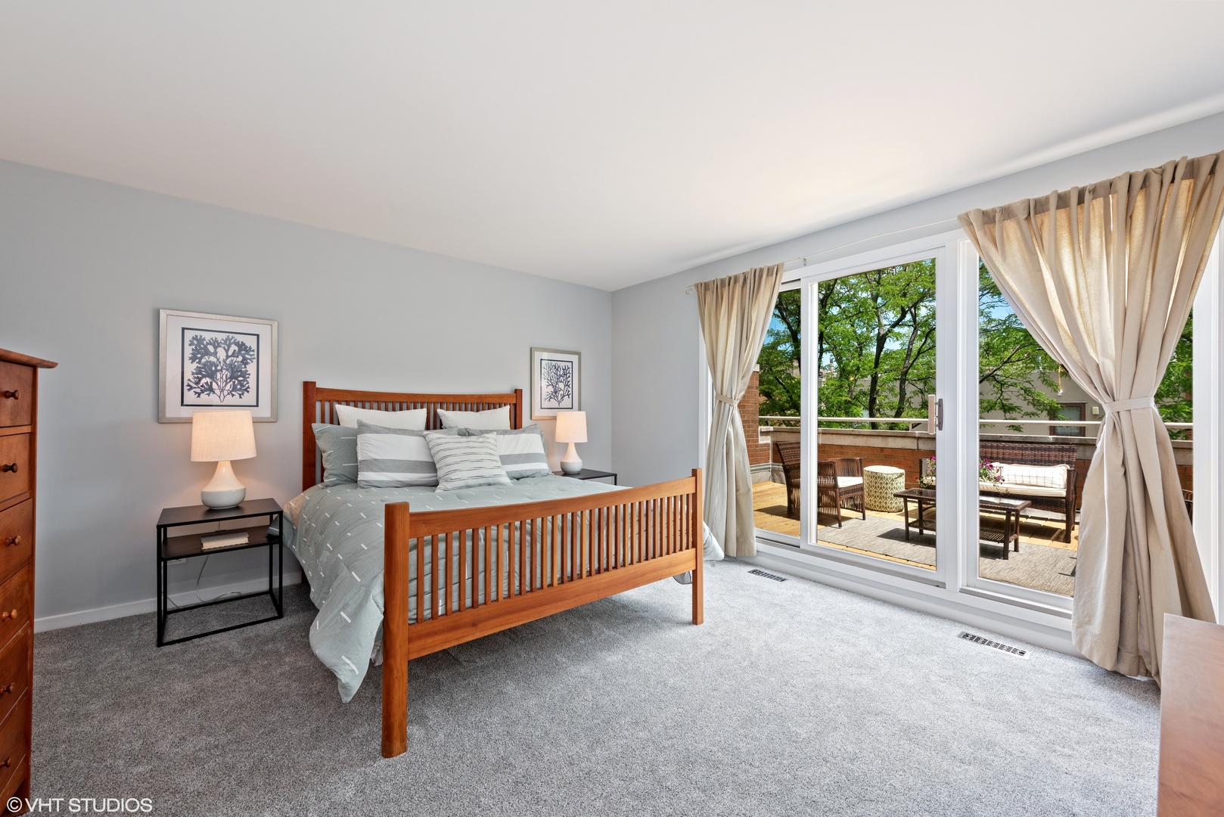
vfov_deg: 81.3
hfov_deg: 104.2
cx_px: 612
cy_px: 408
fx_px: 476
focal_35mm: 14
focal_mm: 14
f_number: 8
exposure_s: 1/10
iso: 320
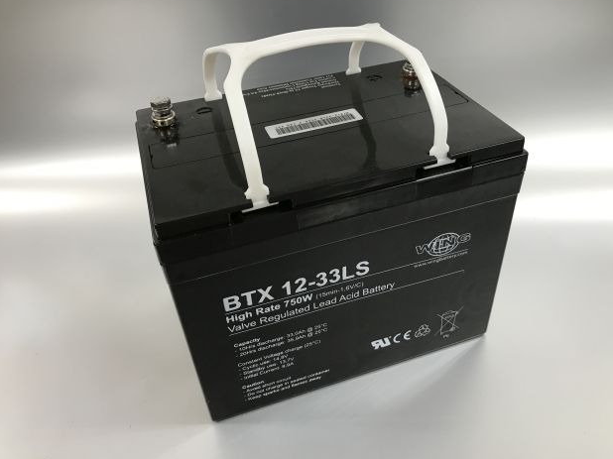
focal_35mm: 29
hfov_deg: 61.7
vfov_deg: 48.2
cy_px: 223
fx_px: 513
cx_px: 313
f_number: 1.8
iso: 32
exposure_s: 1/25
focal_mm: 3.99
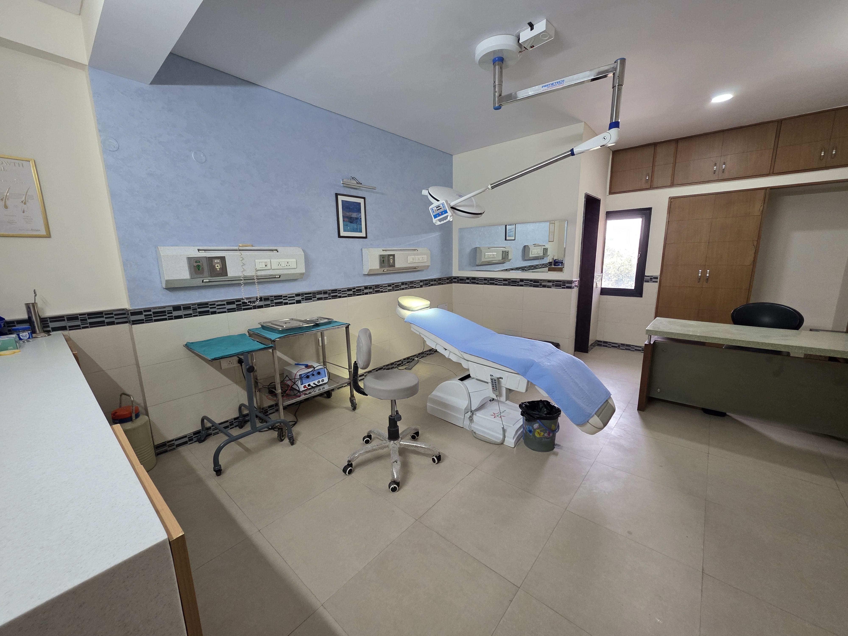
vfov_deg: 89.9
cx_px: 424
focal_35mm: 13
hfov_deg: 106.2
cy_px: 318
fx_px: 318
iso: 250
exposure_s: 1/100
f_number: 1.9
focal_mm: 2.2
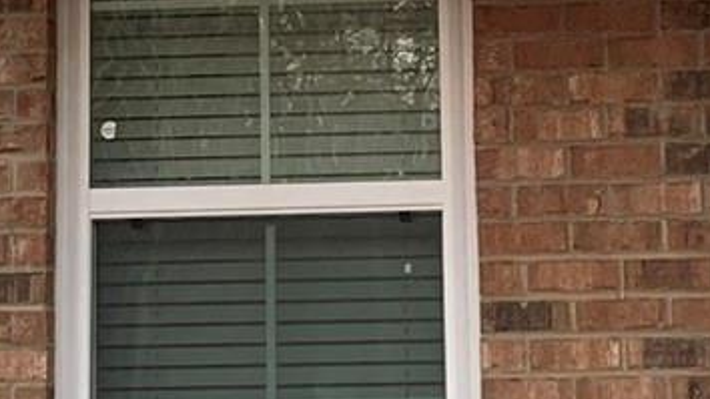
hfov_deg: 13.1
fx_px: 3087
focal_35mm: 164
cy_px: -66
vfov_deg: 7.3
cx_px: 351
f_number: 1.8
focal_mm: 4.25
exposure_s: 1/89
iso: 100
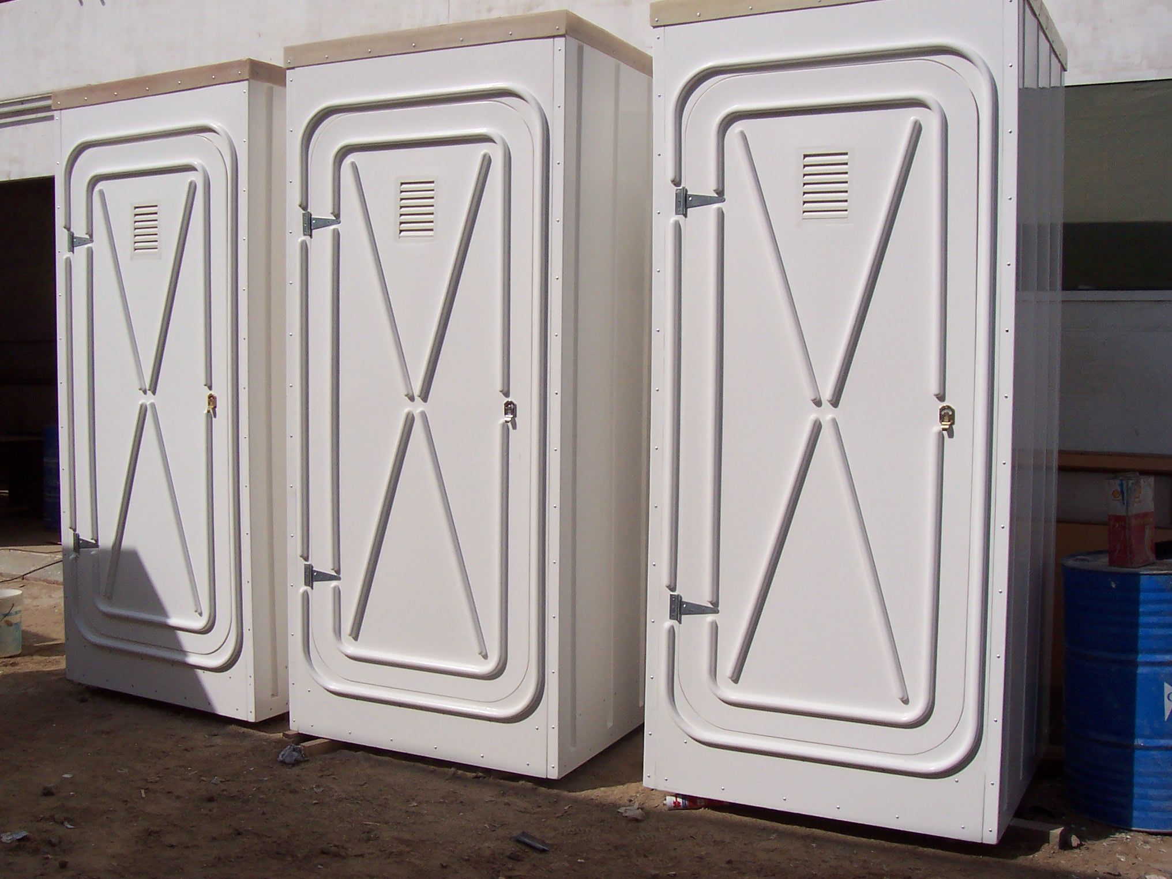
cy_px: 440
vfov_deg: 38.7
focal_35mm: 37
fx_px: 1253
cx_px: 586
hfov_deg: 50.1
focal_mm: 5.6
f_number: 5.6
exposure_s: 1/1000
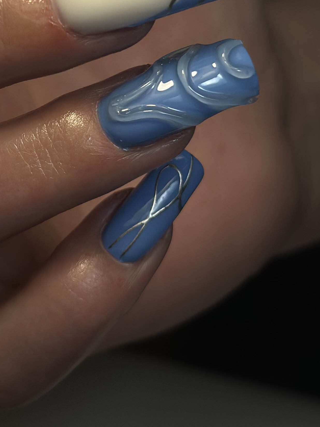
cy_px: 74
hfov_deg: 12.5
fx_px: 1454
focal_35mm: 118
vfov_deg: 16.5
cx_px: 76
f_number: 1.78
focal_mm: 6.86
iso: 80
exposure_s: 1/2410
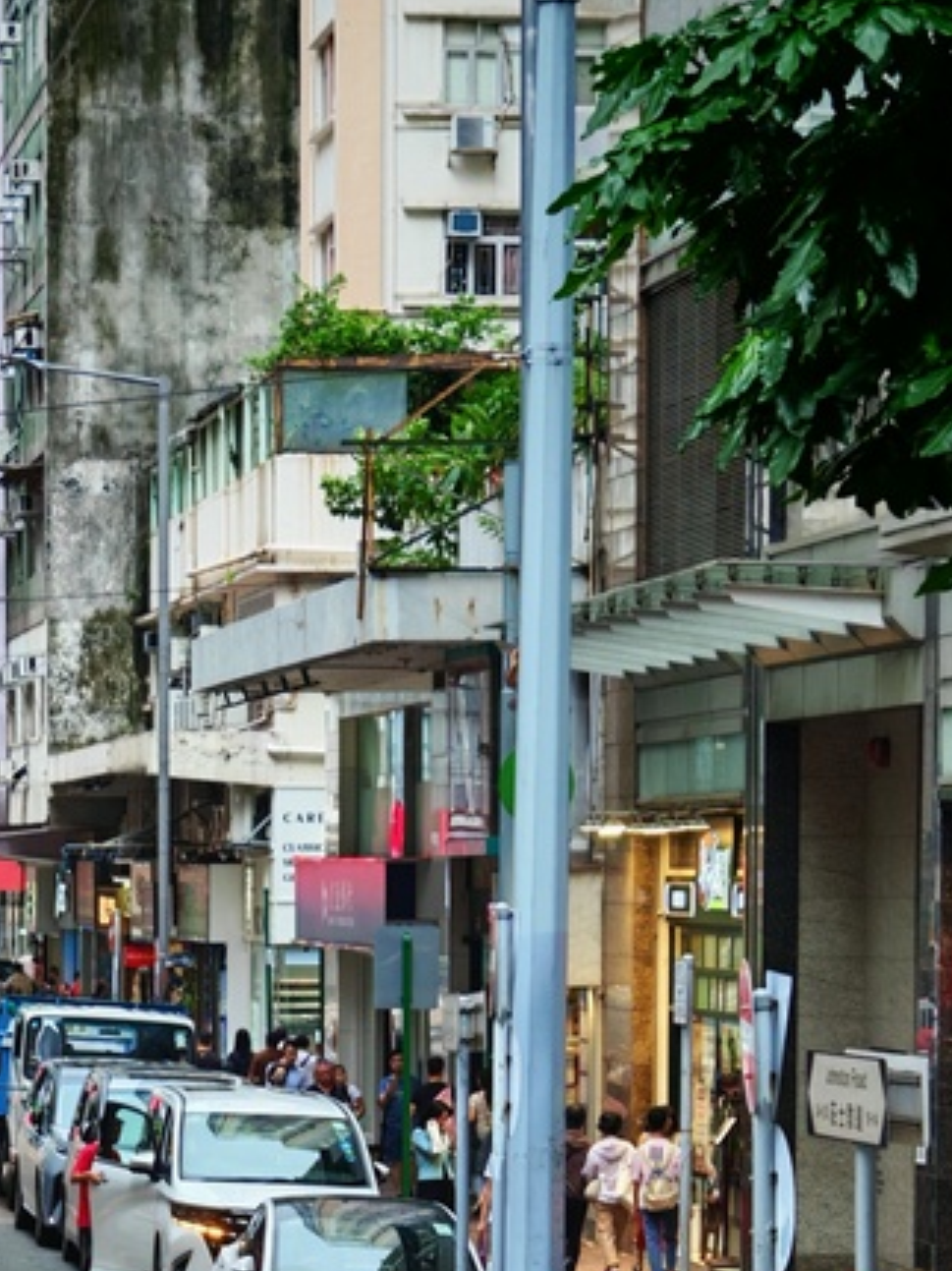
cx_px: 262
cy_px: 1498
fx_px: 6274
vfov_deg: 11.4
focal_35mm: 171
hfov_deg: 8.7
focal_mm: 15.38
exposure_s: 1/100
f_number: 2.6
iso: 250
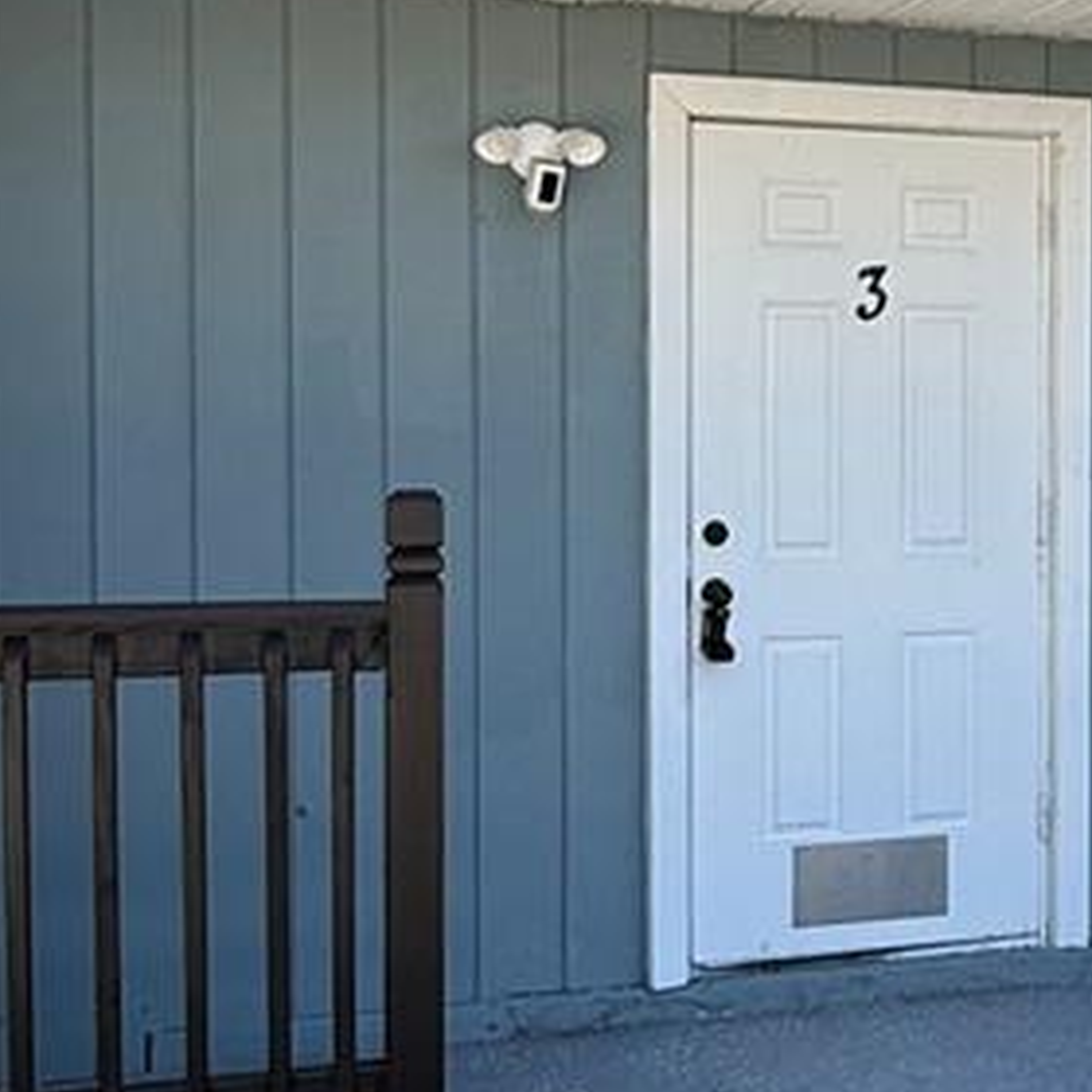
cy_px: 480
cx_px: 850
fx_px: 1892
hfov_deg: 31.5
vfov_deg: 32.2
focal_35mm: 53
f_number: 2.2
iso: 64
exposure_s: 1/799
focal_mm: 2.22
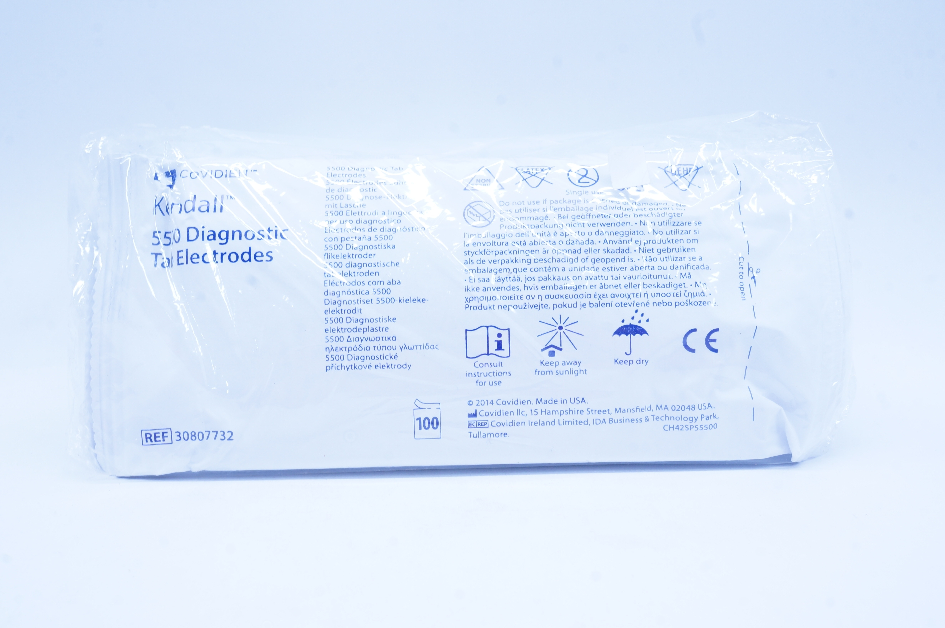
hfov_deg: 37.9
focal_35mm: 52
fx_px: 1377
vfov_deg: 25.7
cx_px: 472
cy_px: 314
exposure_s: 1/10
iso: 400
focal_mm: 35
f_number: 16
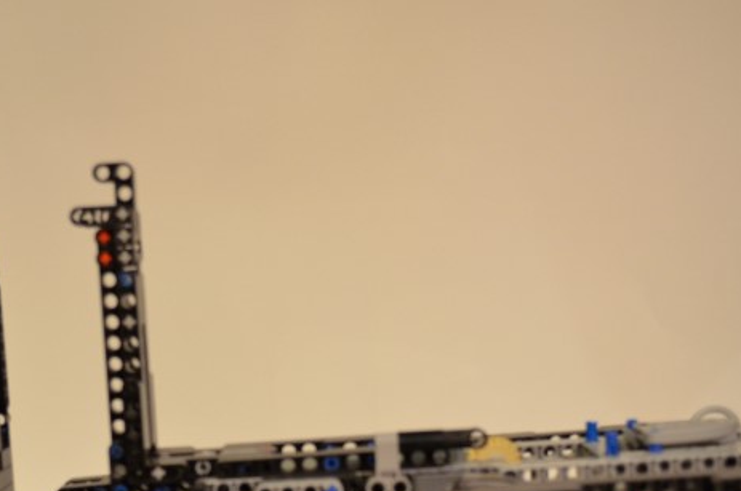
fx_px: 1171
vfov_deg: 23.3
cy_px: 398
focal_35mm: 57
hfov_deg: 34.9
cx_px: 266
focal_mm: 22
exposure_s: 1/30
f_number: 4
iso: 1000
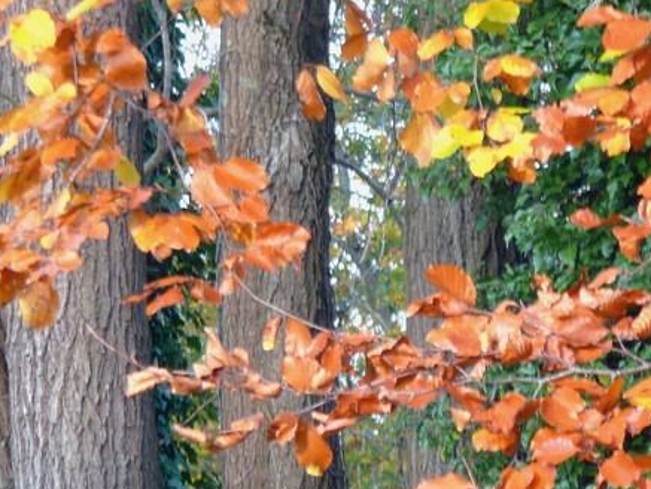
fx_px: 9086
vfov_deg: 3.1
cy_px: 230
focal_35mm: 483
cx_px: 347
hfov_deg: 4.1
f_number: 4.9
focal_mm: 43.3
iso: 125
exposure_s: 1/30
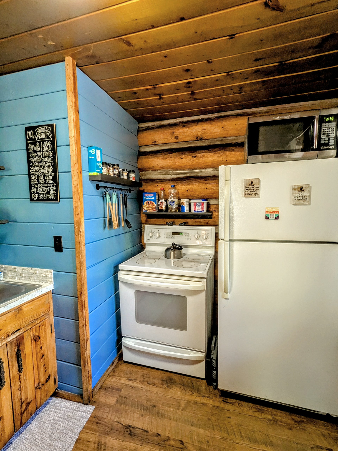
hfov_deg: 78.1
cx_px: 169
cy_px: 226
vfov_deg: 94.5
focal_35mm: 16
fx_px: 208
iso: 203
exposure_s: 1/25.8
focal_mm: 2.35
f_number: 2.2
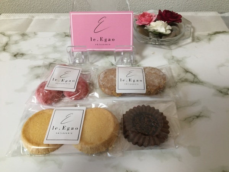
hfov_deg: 61.7
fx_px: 192
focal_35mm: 29
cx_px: 114
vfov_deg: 48.2
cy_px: 86
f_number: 2.2
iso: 160
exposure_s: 1/33
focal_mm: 4.15
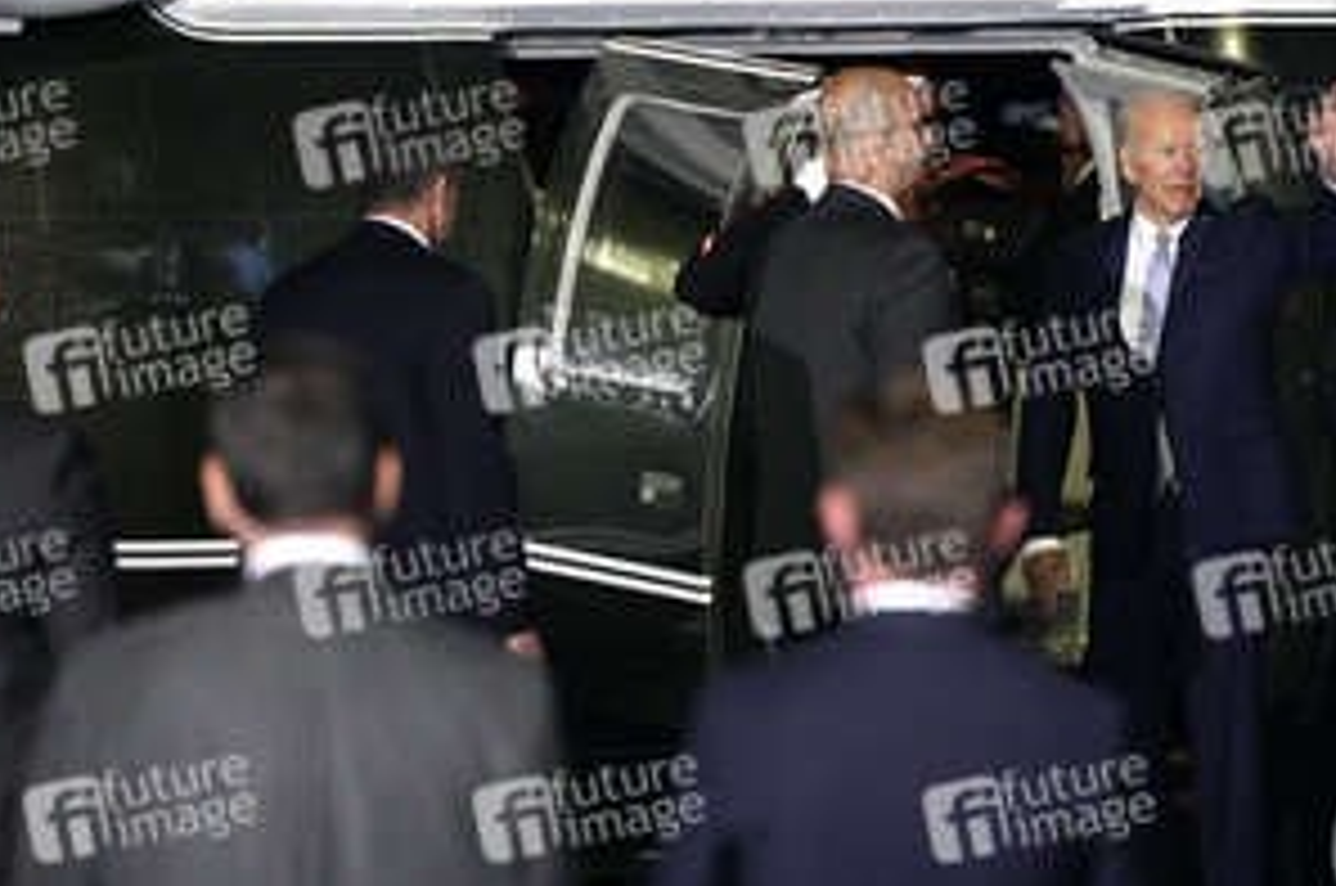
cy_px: 247
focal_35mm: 608
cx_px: 920
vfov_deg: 2.3
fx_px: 22527
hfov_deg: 3.4
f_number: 5.6
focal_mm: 400
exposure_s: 1/200
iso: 10000
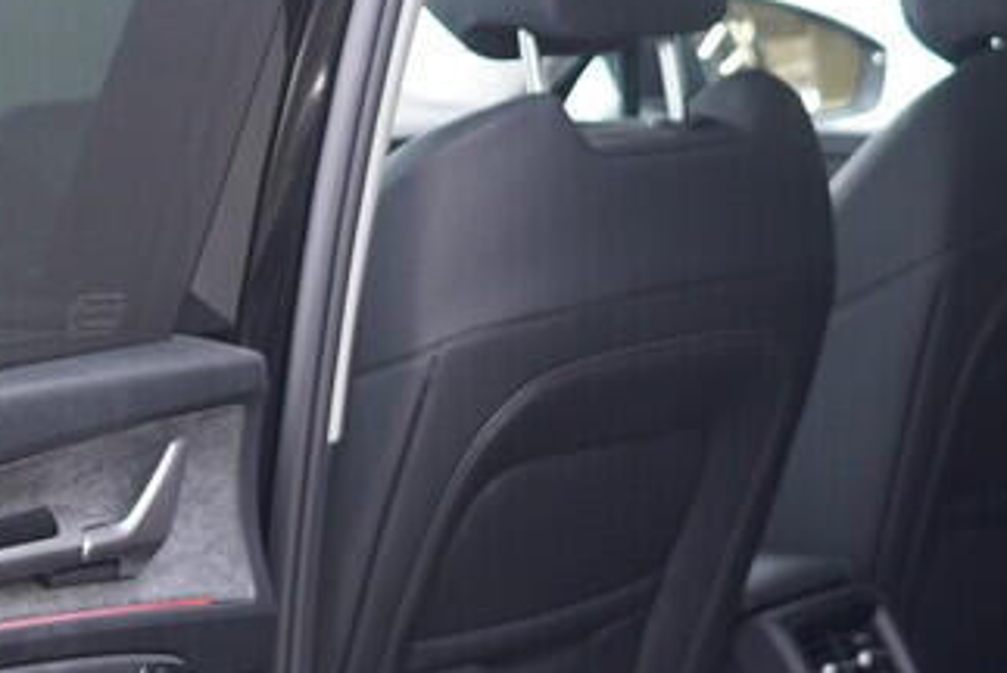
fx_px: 3192
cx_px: 577
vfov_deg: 12.0
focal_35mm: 114
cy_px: 622
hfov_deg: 17.9
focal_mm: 24
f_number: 2.8
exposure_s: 1/40
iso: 250
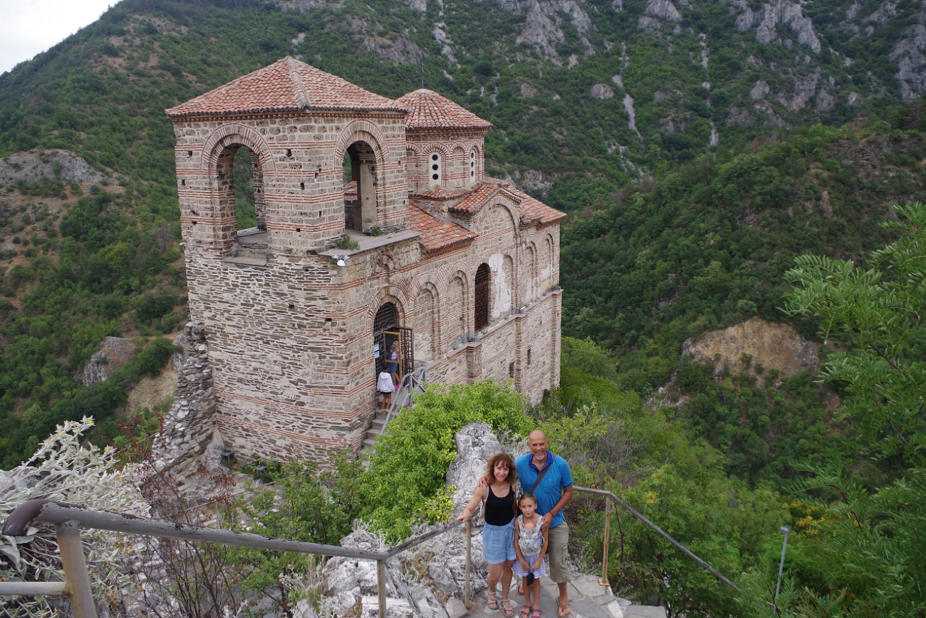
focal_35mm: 27
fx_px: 695
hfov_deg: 67.4
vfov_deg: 48.0
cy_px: 309
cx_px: 463
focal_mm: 18
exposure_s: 1/80
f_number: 7.1
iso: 100
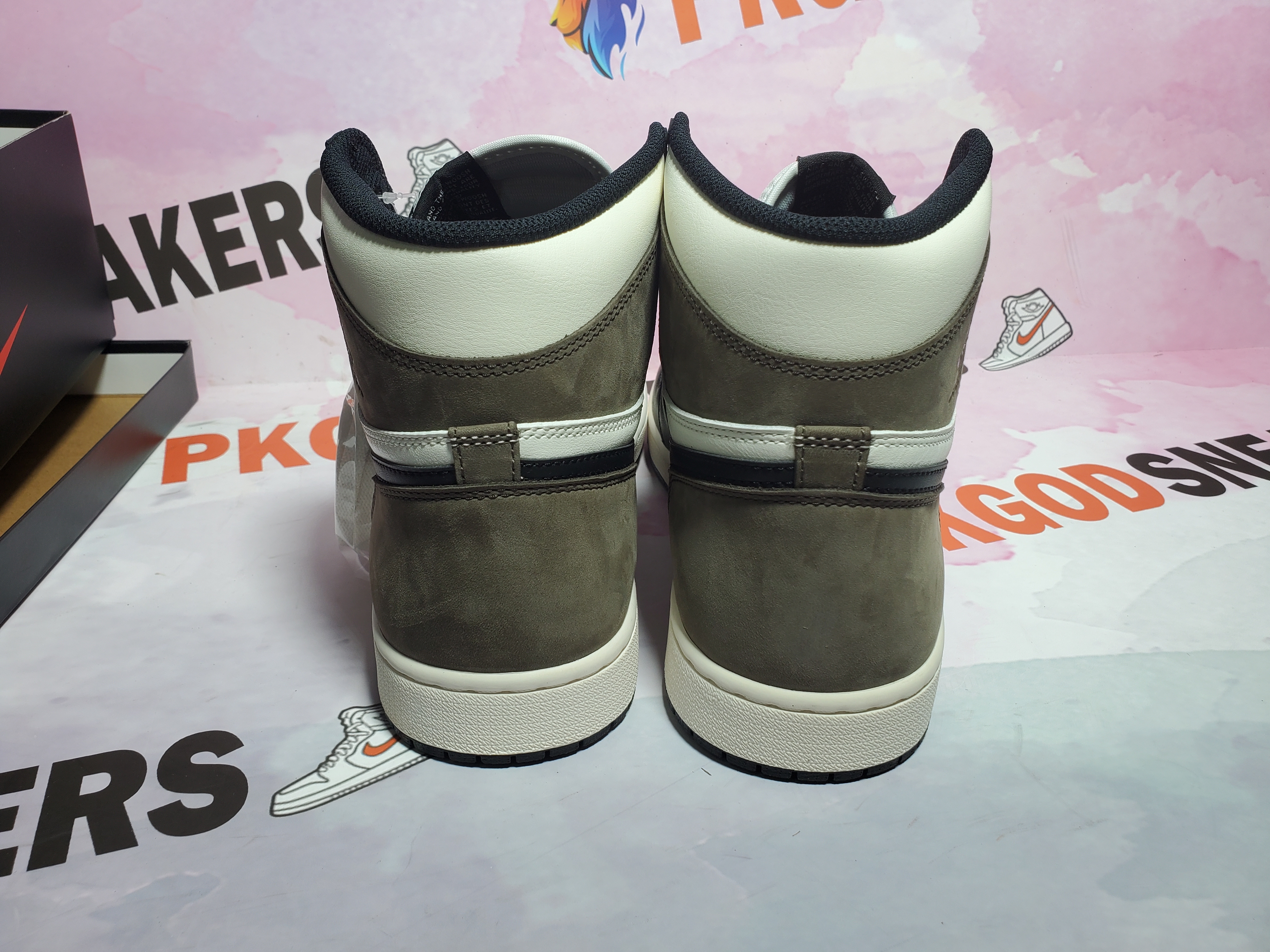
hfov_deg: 67.3
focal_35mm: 26
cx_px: 635
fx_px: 954
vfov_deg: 53.1
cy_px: 476
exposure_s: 1/178
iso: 50
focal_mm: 4.3
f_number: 2.4
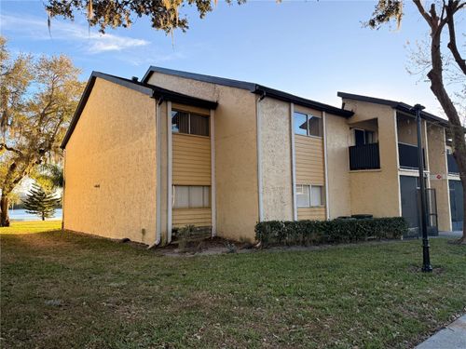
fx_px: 323
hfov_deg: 71.6
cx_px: 233
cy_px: 174
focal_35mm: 24
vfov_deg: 56.8
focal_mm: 6.76
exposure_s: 1/979
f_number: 1.78
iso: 100
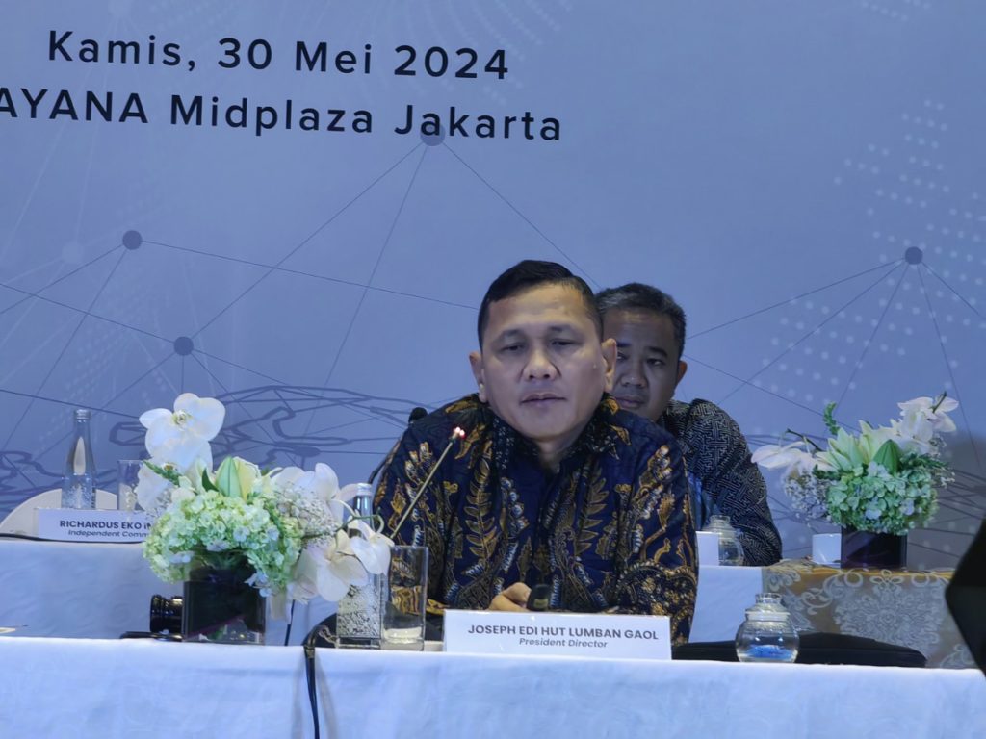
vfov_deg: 6.3
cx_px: 493
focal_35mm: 236
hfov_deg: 8.4
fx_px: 6722
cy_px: 370
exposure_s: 1/49.9
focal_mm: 16.85
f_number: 3.5
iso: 400
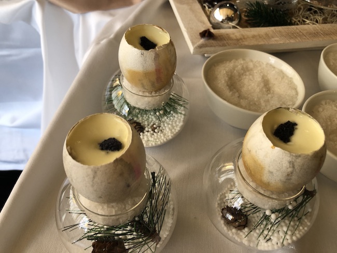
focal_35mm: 28
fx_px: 273
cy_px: 126
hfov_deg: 63.4
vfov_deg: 49.8
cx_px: 168
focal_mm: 3.99
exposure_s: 1/20
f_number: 1.8
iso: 32
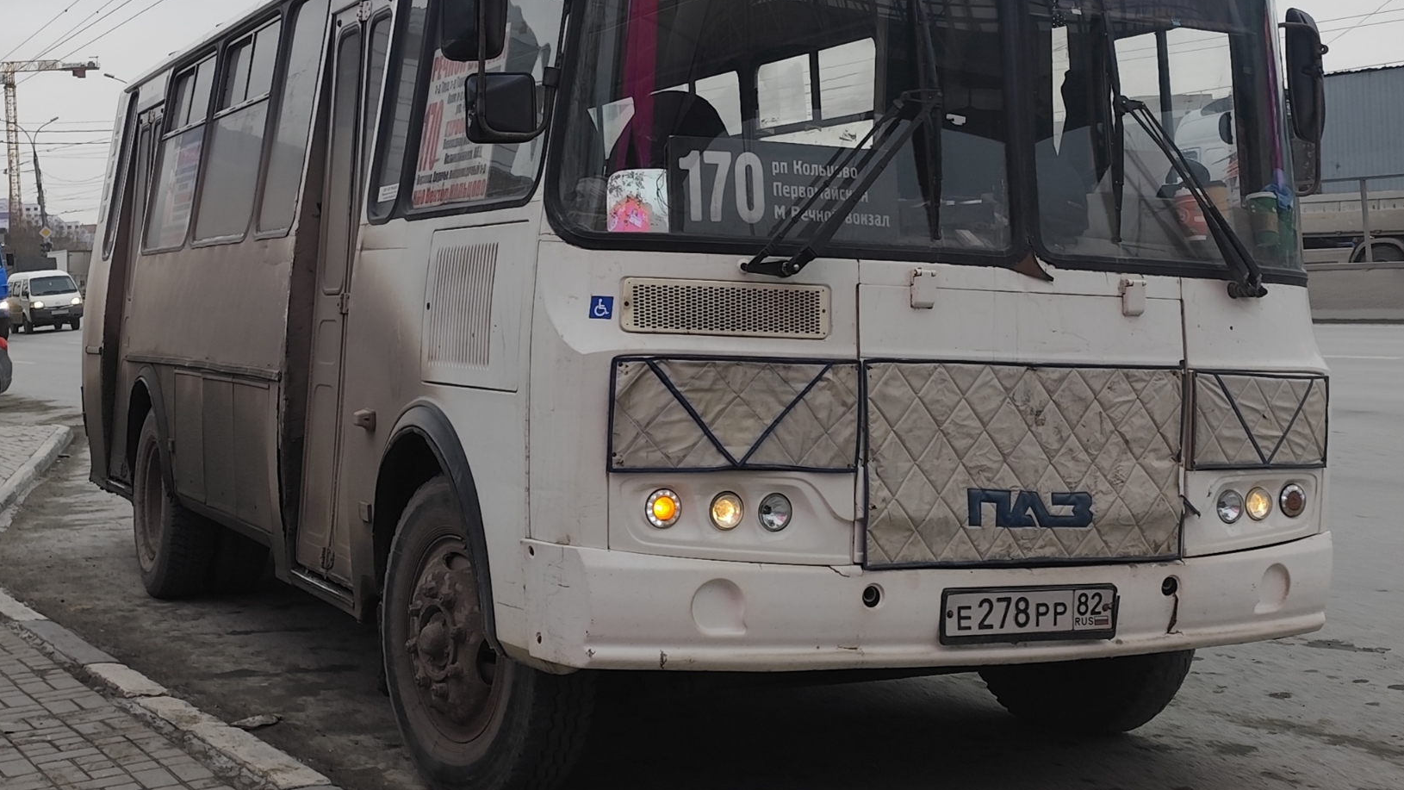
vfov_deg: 44.0
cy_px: 293
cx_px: 712
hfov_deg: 71.9
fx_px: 968
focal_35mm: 26
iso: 50
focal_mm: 6.19
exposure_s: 1/241
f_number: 1.65
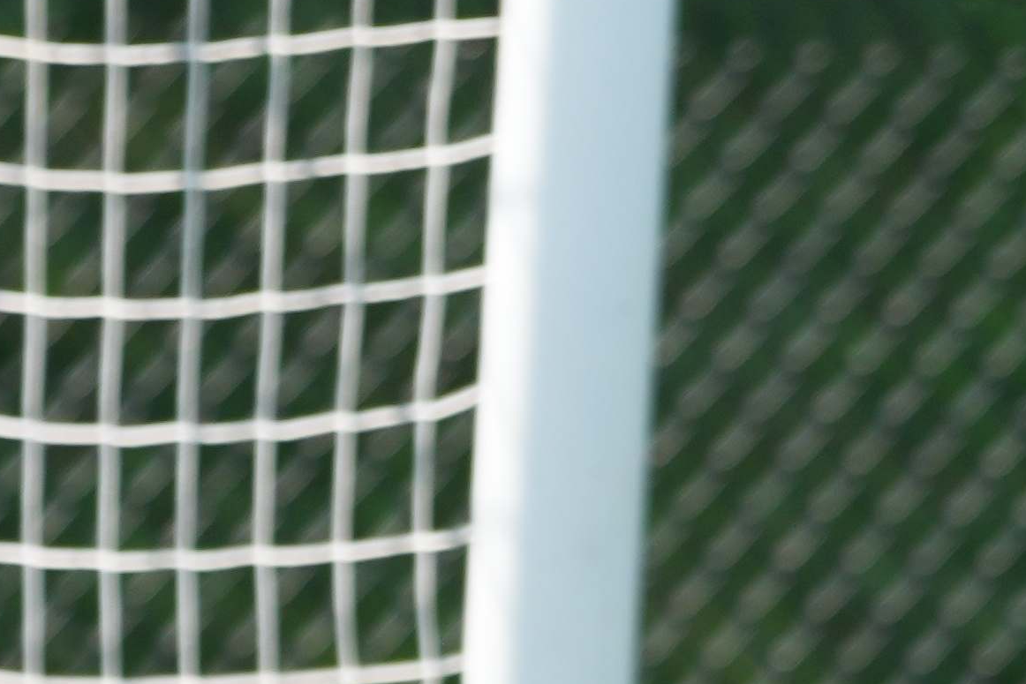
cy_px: 1075
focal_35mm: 892
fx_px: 25423
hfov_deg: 2.3
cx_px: -1027
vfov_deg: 1.5
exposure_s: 1/1250
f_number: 2.8
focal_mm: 120
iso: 200
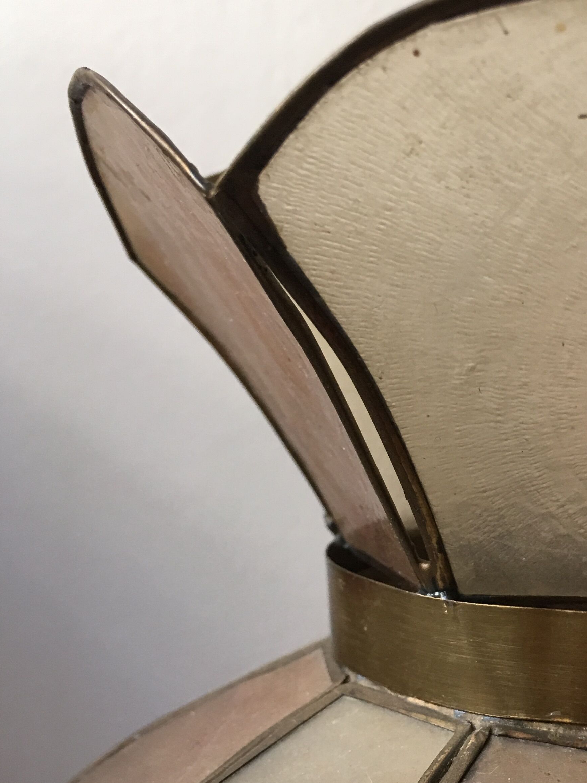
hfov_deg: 28.3
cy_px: 515
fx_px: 1131
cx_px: 493
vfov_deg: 37.8
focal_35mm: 50
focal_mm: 4.15
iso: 64
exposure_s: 1/33
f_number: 2.2
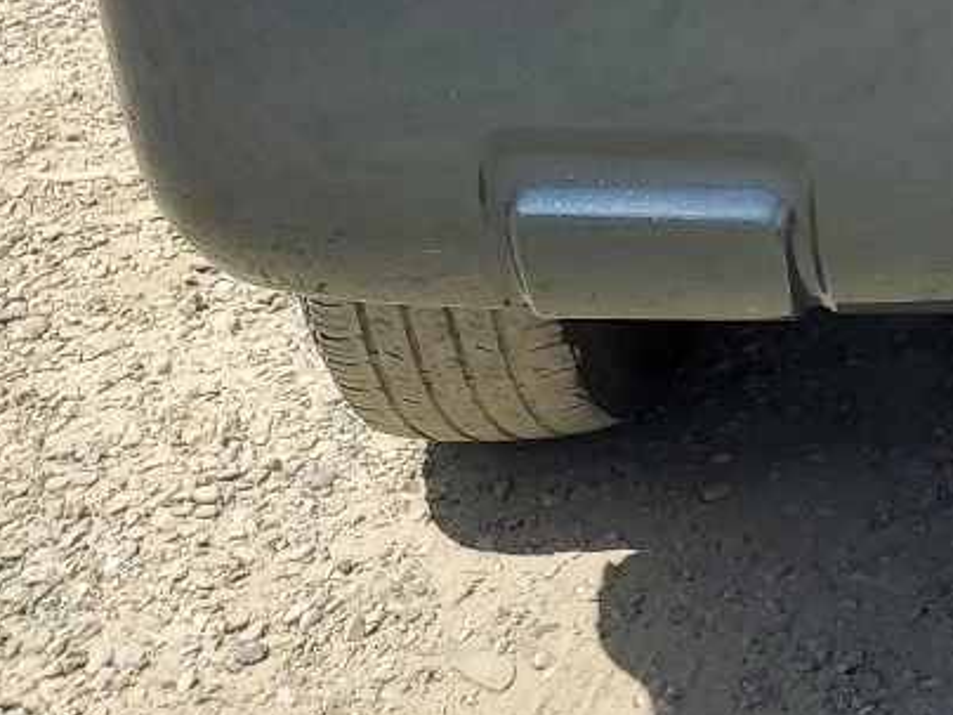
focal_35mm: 103
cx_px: 1536
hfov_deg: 16.8
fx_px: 2836
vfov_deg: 12.8
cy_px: -632
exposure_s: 1/2500
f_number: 1.5
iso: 50
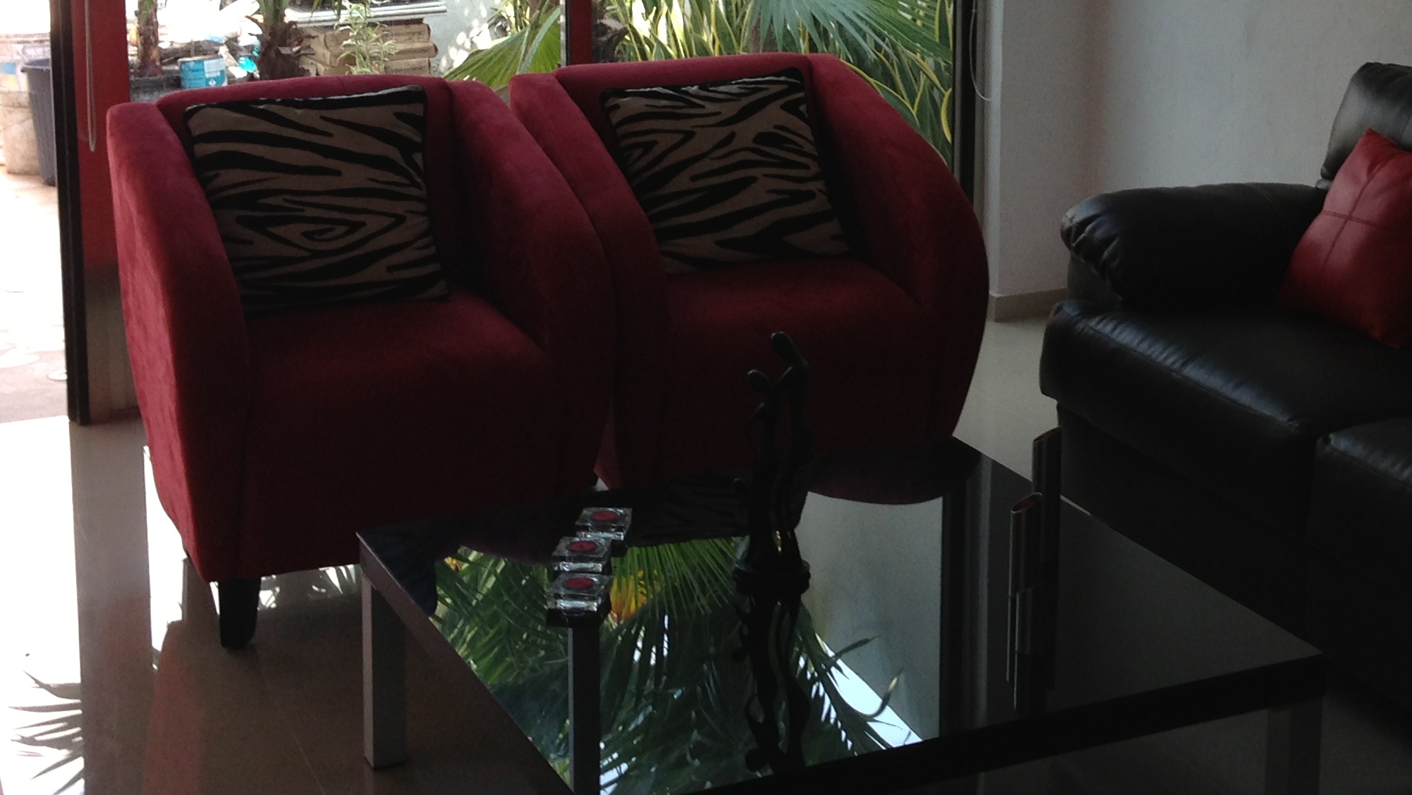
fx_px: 2434
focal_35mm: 65
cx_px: 888
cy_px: 93
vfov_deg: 18.3
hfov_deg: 32.2
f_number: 2.4
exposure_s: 1/120
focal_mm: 4.13
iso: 64
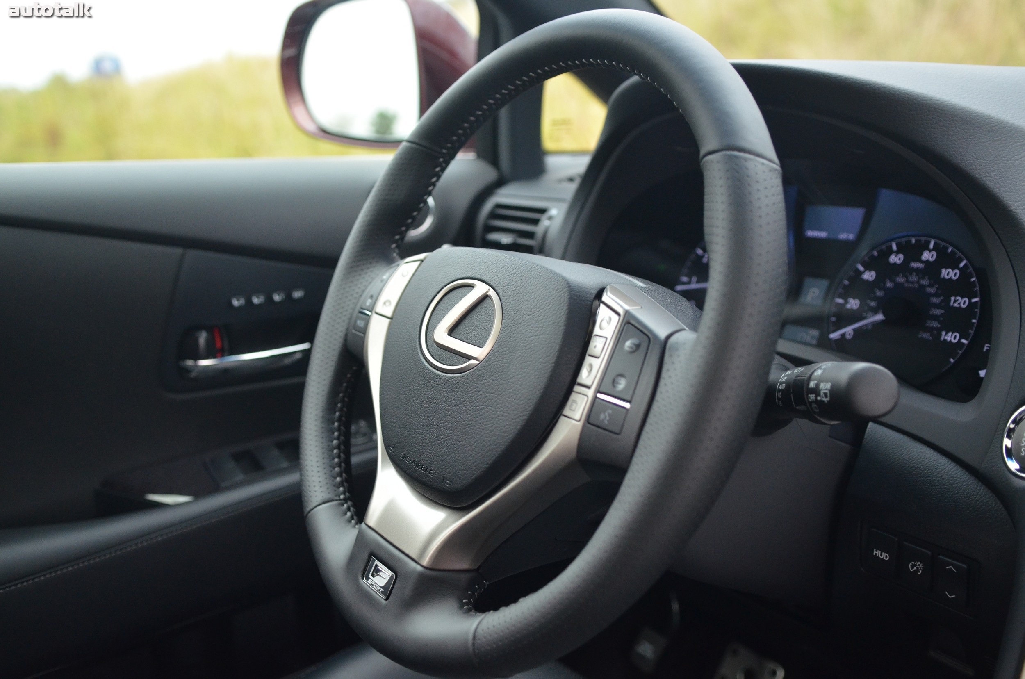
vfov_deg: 38.2
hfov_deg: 55.2
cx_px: 512
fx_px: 980
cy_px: 340
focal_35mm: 34
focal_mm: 23
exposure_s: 1/500
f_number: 2.8
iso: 1100
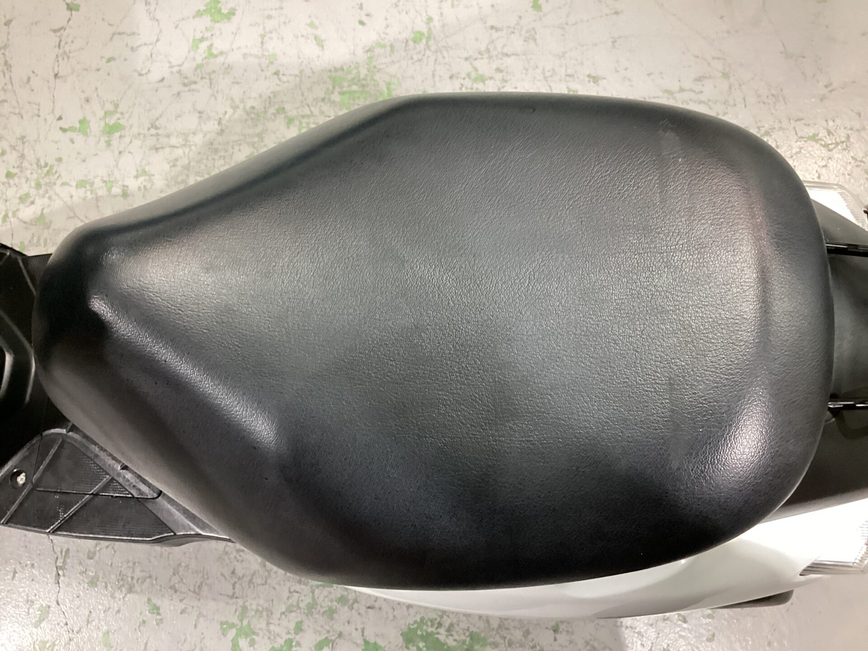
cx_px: 434
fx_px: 777
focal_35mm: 31
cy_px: 326
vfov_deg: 45.4
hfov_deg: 58.4
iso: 320
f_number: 2.4
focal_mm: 3.3
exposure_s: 1/60
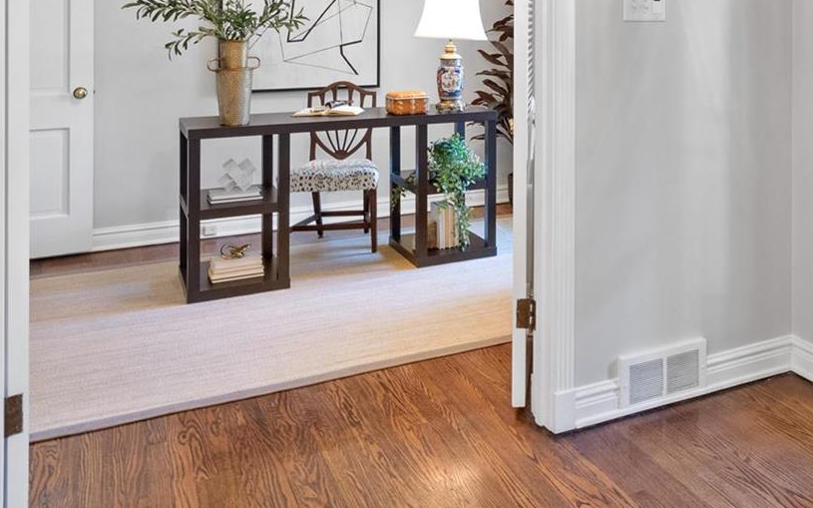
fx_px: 886
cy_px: 0
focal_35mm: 40
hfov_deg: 46.1
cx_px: 675
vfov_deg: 29.8
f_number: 8
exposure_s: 1/2.5
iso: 400
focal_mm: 10
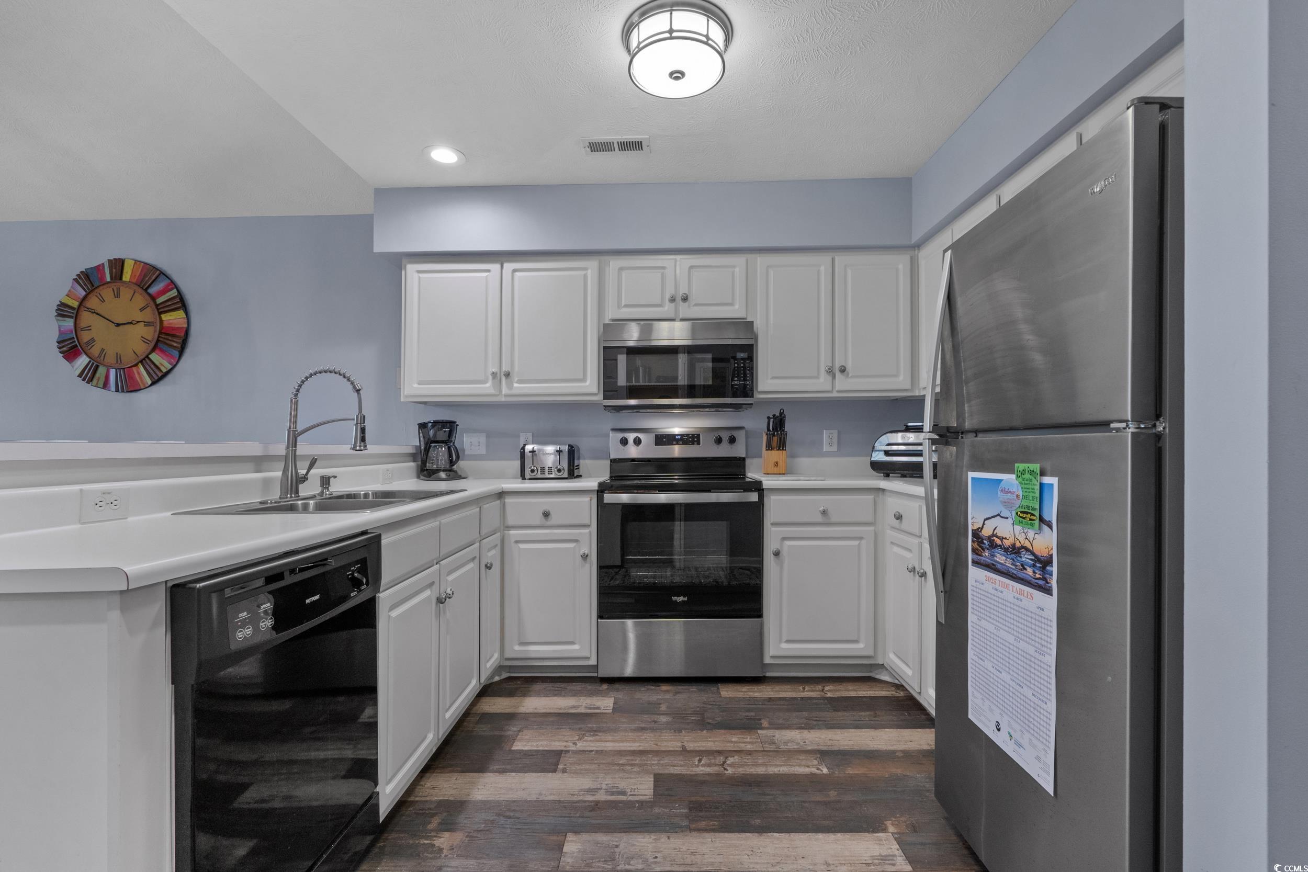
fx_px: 581
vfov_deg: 73.8
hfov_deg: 96.7
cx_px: 654
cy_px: 436
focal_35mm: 16
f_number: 8
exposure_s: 1/15
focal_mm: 16
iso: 1000
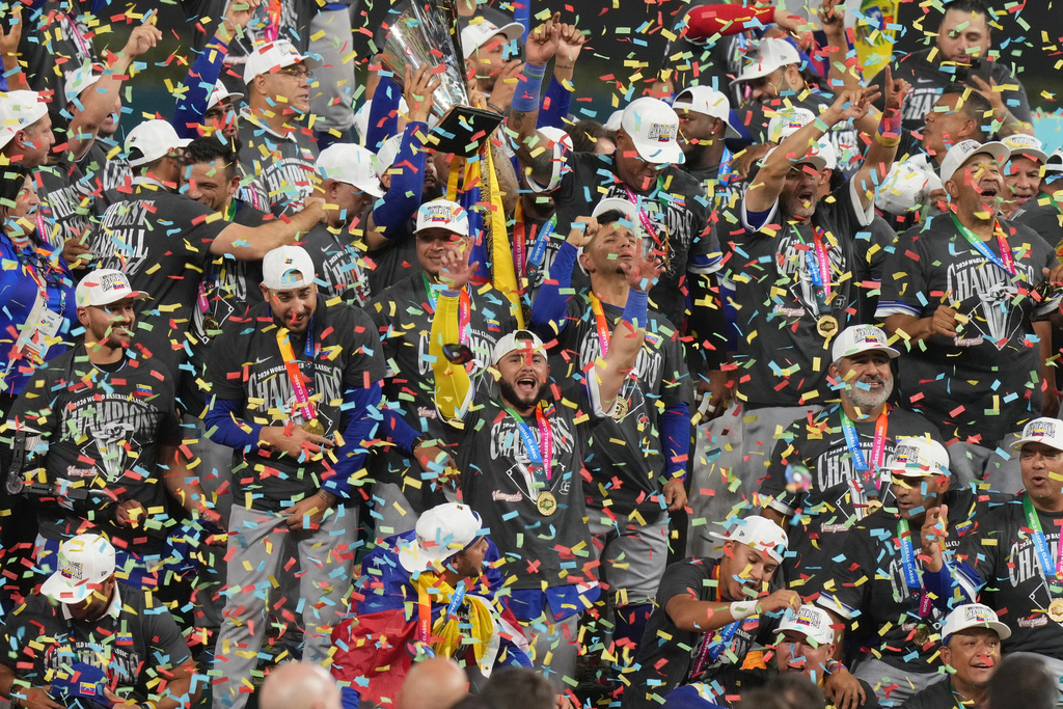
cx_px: 532
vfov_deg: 2.3
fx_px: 17718
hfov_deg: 3.4
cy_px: 354
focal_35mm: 600
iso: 3200
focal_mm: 400
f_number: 4.5
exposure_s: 1/1600
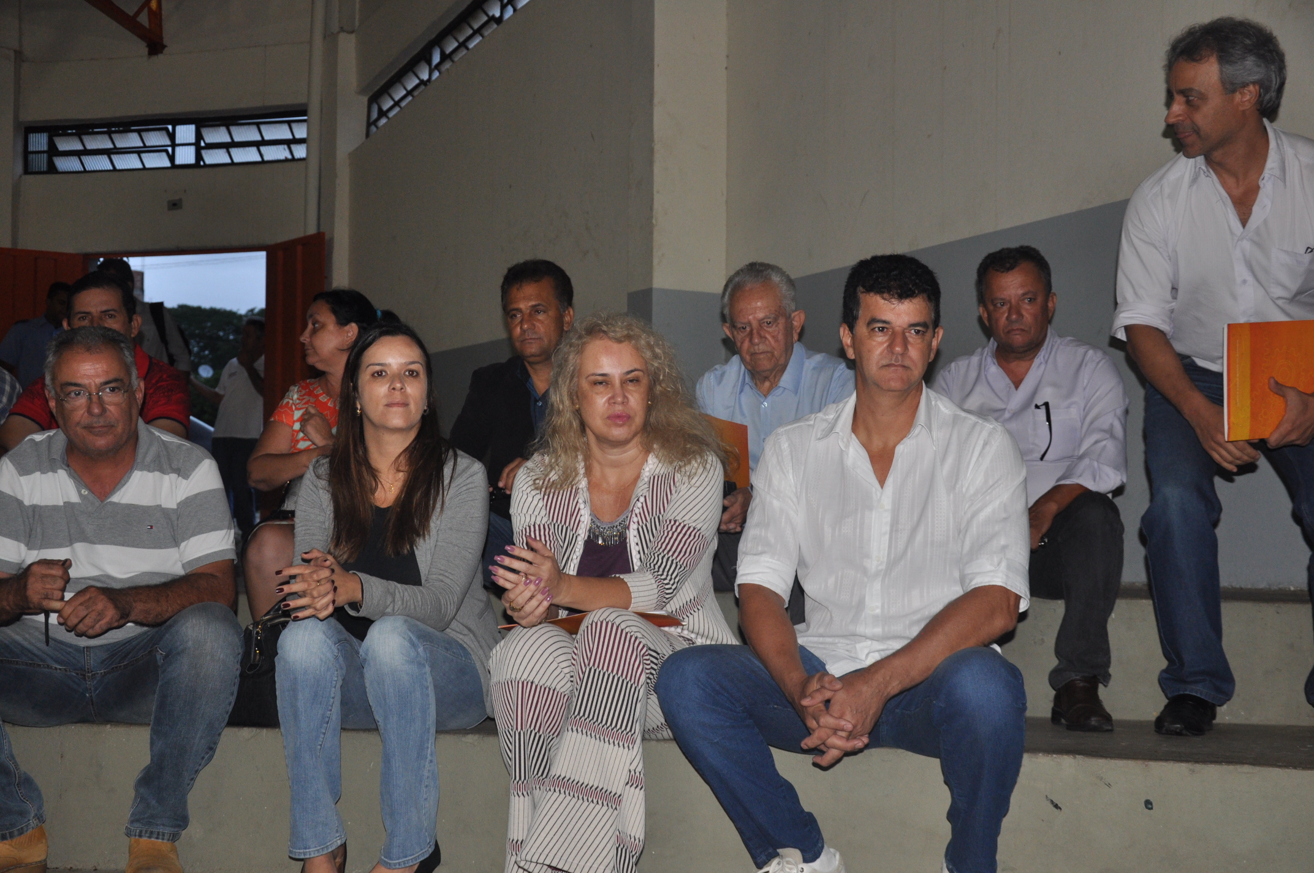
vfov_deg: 26.4
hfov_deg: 38.9
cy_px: 436
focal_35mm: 51
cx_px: 657
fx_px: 1859
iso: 640
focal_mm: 34
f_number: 4.2
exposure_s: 1/60
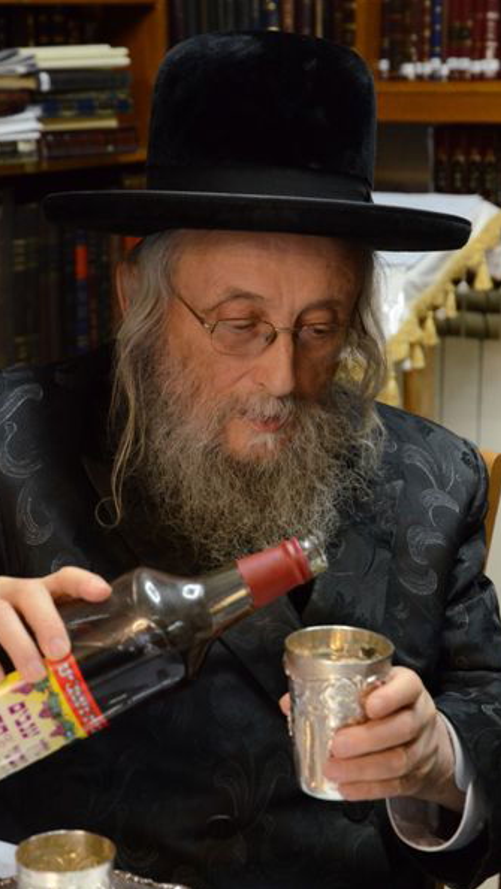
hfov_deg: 15.3
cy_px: 447
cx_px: 240
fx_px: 1864
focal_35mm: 79
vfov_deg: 26.8
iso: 3200
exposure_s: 1/160
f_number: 5
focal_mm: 50
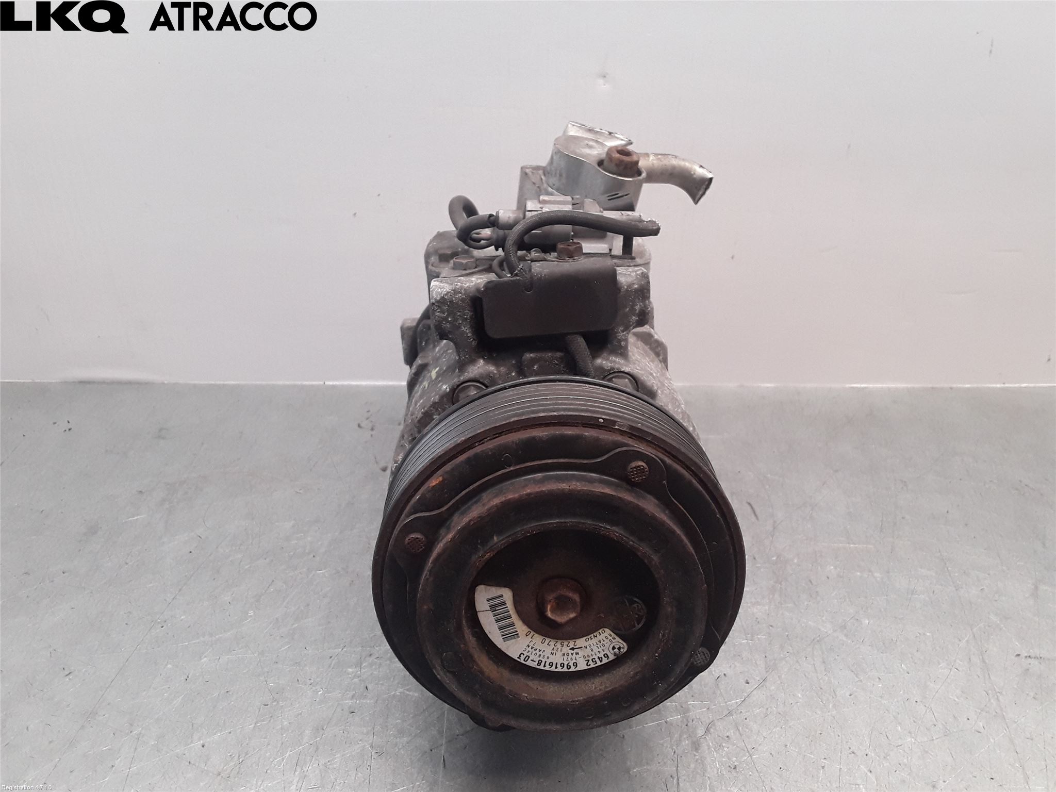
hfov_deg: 63.4
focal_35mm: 28
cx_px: 528
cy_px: 396
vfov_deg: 49.7
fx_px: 854
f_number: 1.9
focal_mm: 2.91
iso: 100
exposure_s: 1/101
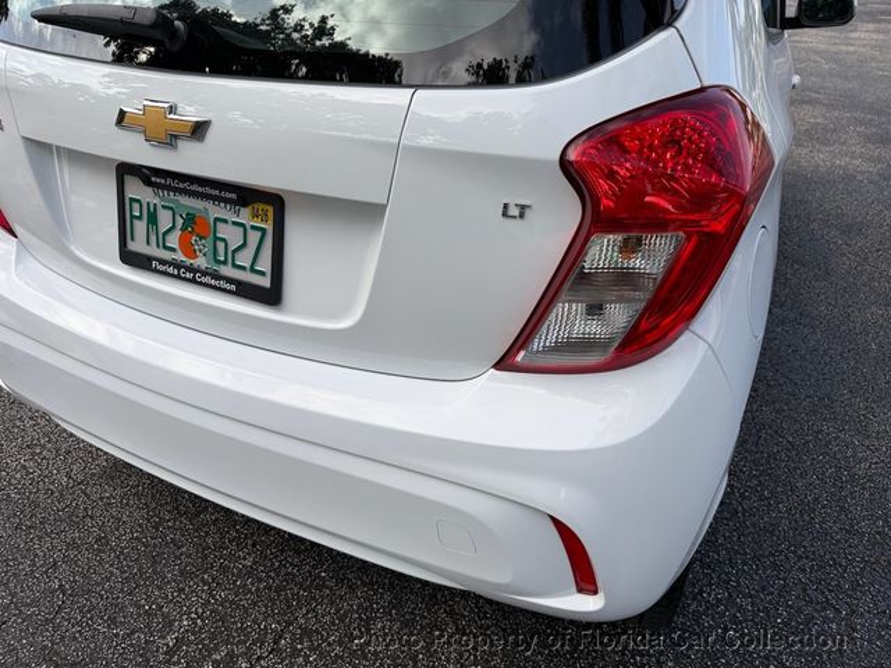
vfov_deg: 56.8
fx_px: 618
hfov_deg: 71.6
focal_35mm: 24
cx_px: 446
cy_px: 334
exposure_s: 1/2232
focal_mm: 6.76
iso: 80
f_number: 1.78
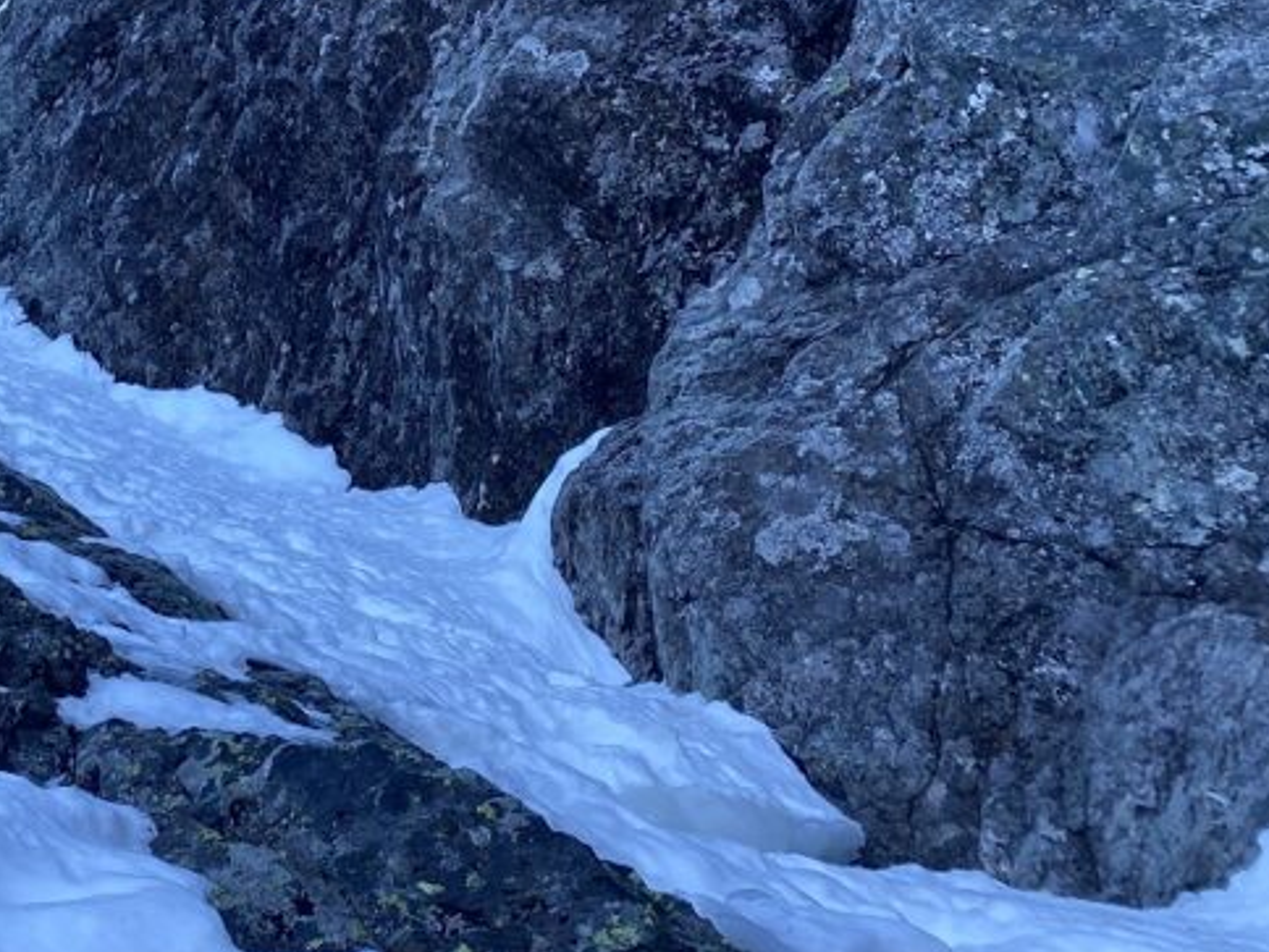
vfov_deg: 25.5
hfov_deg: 32.1
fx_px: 2016
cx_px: -13
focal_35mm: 55
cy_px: 52
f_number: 1.8
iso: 32
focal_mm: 4.25
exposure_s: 1/347
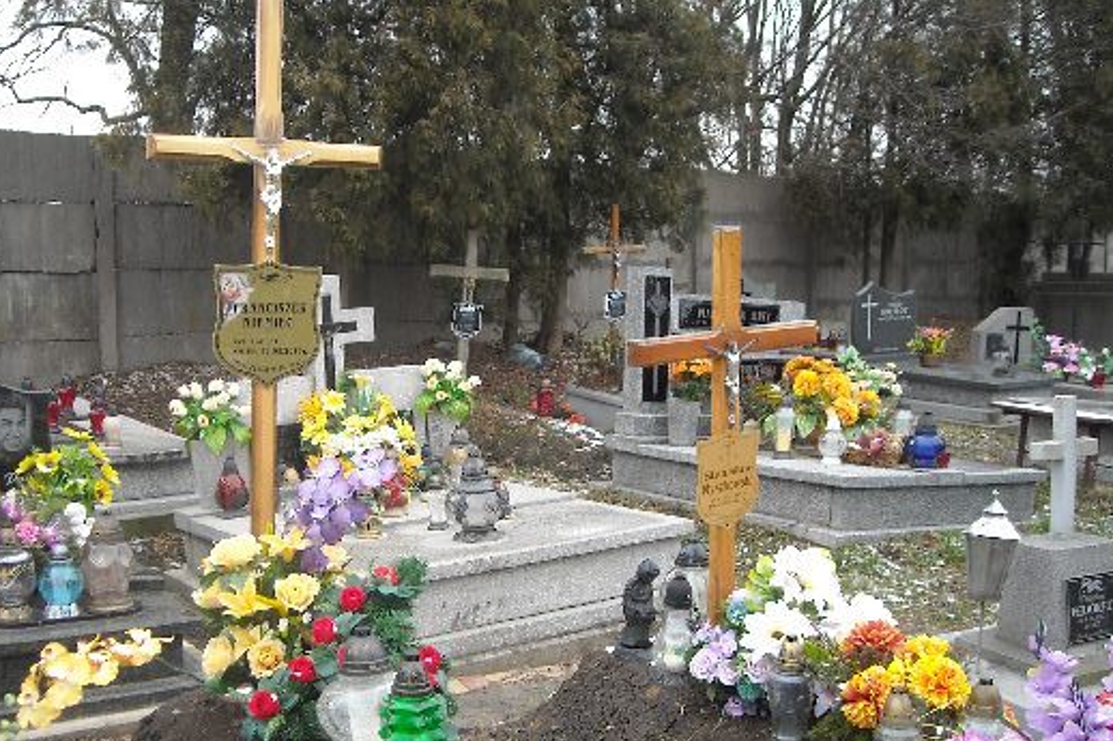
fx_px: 1391
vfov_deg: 29.8
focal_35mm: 45
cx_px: 434
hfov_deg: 43.4
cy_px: 445
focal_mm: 5.7
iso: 64
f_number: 2.8
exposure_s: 1/100
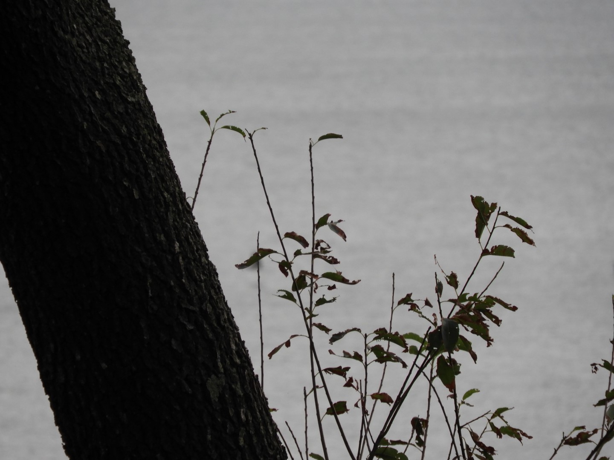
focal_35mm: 650
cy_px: 230
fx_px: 11529
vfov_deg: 2.3
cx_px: 307
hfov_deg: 3.1
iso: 220
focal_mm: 116.5
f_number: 5.6
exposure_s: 1/250
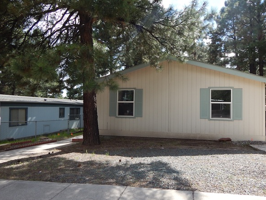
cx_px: 140
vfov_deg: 54.9
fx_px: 192
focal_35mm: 25
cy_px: 103
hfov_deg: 69.3
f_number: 3
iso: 125
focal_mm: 4
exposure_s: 1/640
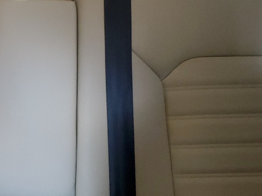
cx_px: -10
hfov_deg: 25.8
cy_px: 54
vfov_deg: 20.6
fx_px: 537
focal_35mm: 71
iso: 330
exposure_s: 1/30
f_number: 1.5
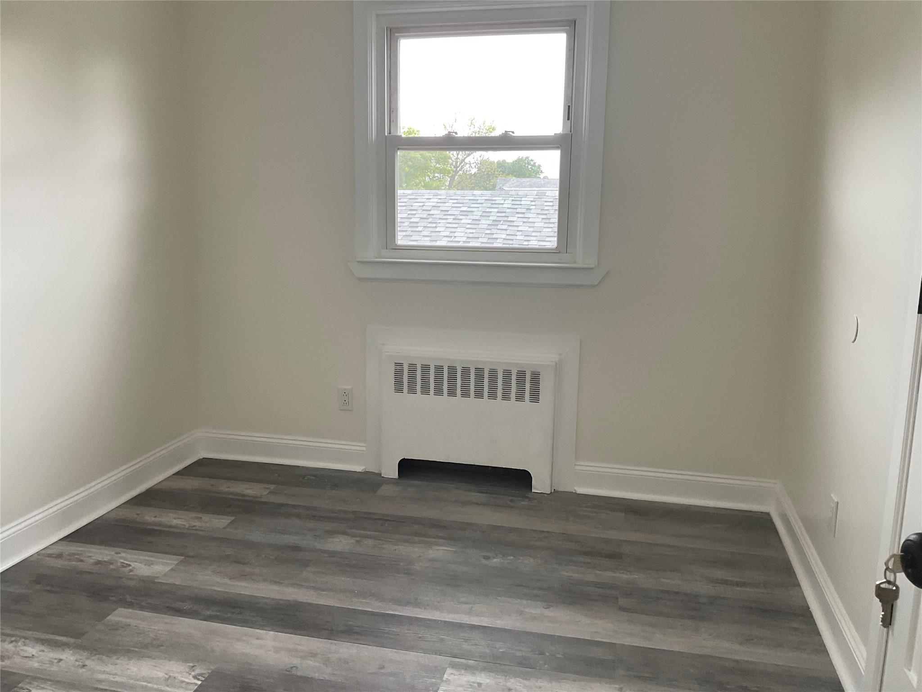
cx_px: 461
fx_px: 772
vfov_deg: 48.2
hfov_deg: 61.7
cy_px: 346
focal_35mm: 29
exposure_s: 1/74
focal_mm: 3
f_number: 1.8
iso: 64
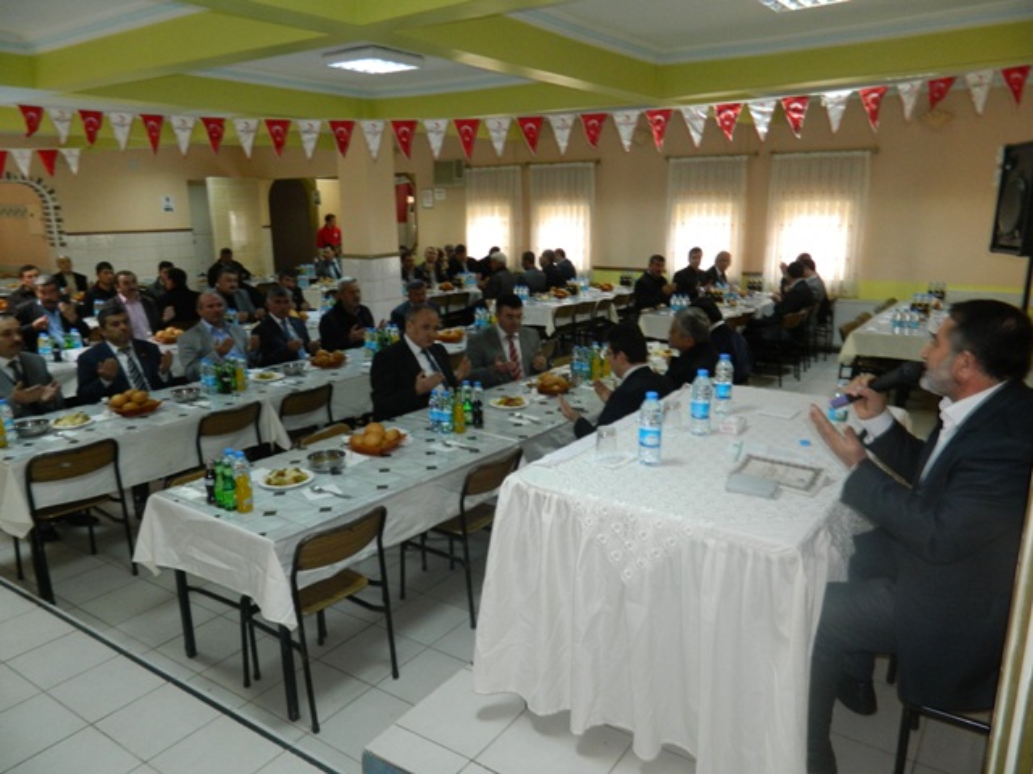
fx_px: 746
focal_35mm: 25
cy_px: 387
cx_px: 516
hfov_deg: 69.4
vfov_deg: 54.9
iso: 200
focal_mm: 4.5
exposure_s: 1/30
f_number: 3.1
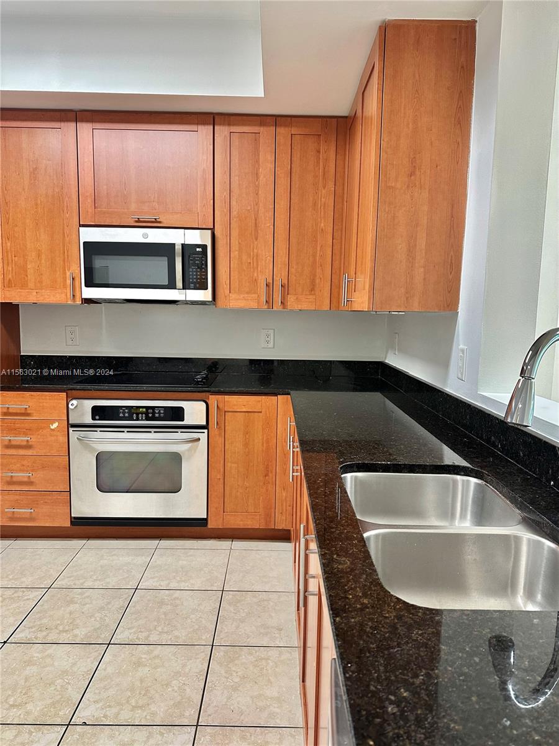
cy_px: 373
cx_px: 280
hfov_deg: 56.8
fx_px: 517
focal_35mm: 24
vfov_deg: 71.6
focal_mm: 6.86
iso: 200
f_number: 1.78
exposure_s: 1/60
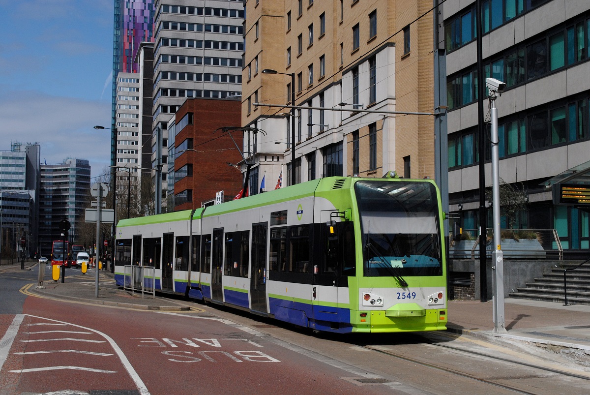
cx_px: 295
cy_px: 198
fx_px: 861
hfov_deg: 37.8
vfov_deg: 25.8
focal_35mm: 52
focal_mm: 35
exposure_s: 1/1600
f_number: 9
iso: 400
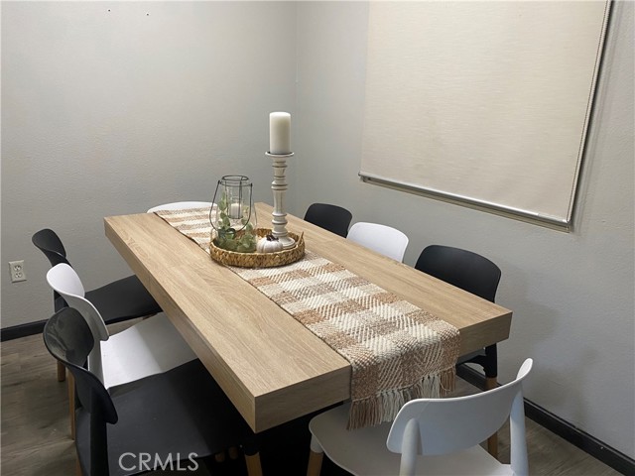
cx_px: 318
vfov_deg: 53.1
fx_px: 477
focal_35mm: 26
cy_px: 238
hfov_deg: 67.3
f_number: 1.8
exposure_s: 1/60
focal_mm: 4.25
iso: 160
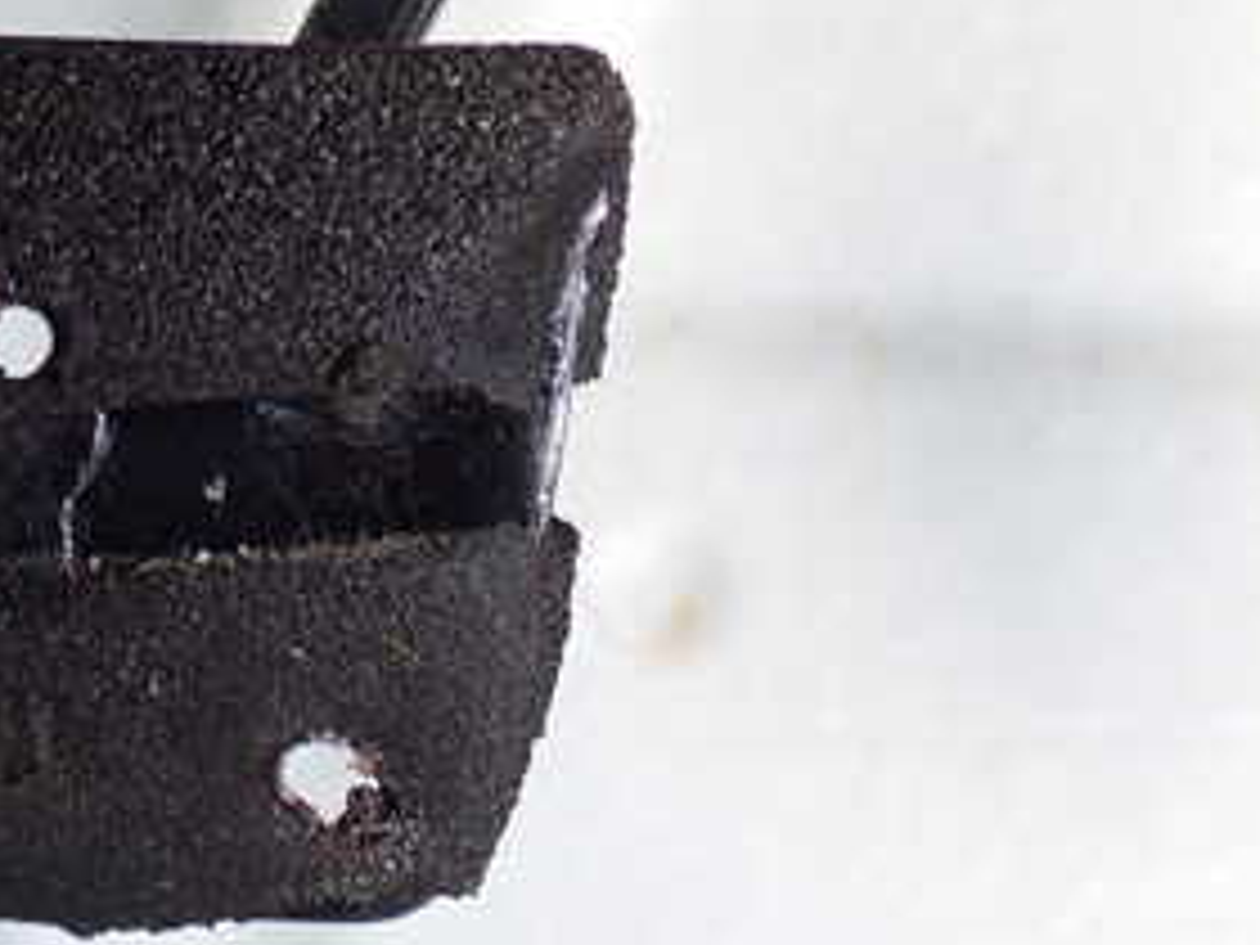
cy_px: 346
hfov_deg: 21.8
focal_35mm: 88
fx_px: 3203
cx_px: 148
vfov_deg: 16.8
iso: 125
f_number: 2.8
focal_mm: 7.31
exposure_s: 1/80
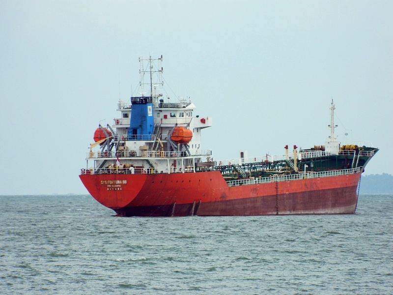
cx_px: 196
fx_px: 5960
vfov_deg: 2.8
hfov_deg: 3.8
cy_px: 148
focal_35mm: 525
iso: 80
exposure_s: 1/500
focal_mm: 94.5
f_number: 5.8
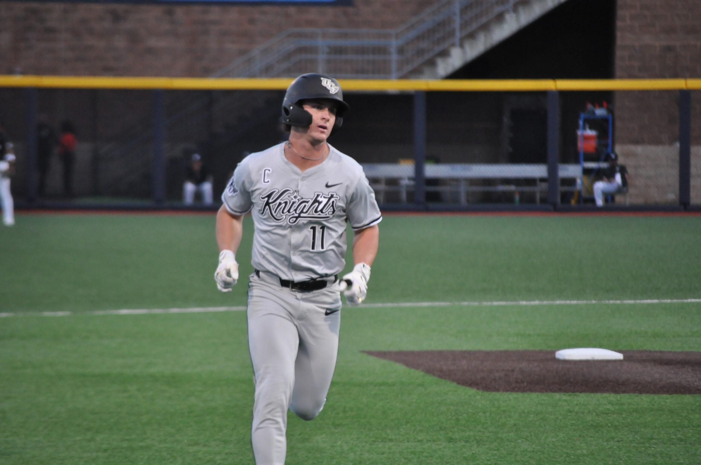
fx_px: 5834
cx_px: 350
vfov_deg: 4.6
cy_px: 232
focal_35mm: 300
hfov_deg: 6.9
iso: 1600
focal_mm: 200
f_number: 5.6
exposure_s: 1/250
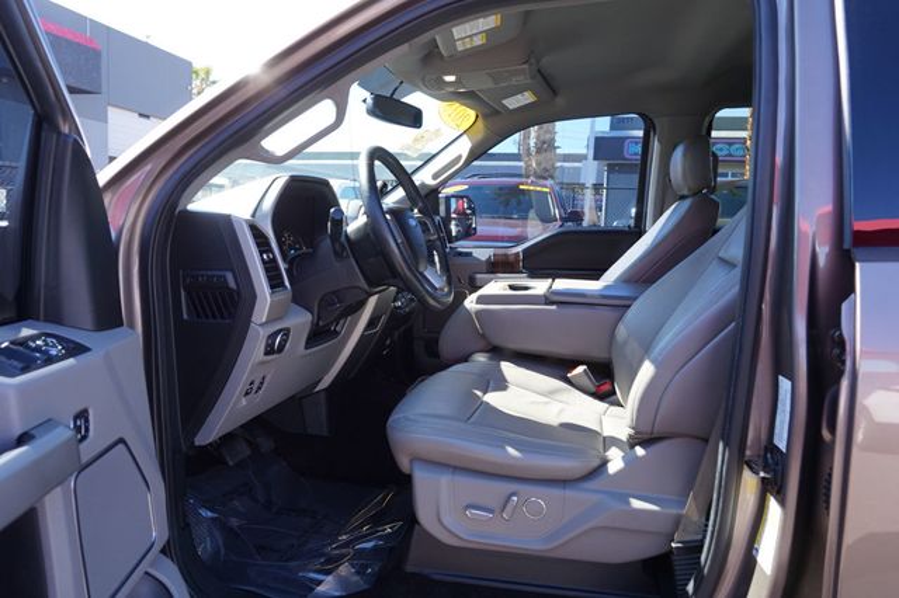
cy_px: 299
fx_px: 599
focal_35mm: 24
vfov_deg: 53.1
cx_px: 450
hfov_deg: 73.8
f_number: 4.5
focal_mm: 16
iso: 100
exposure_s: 1/80
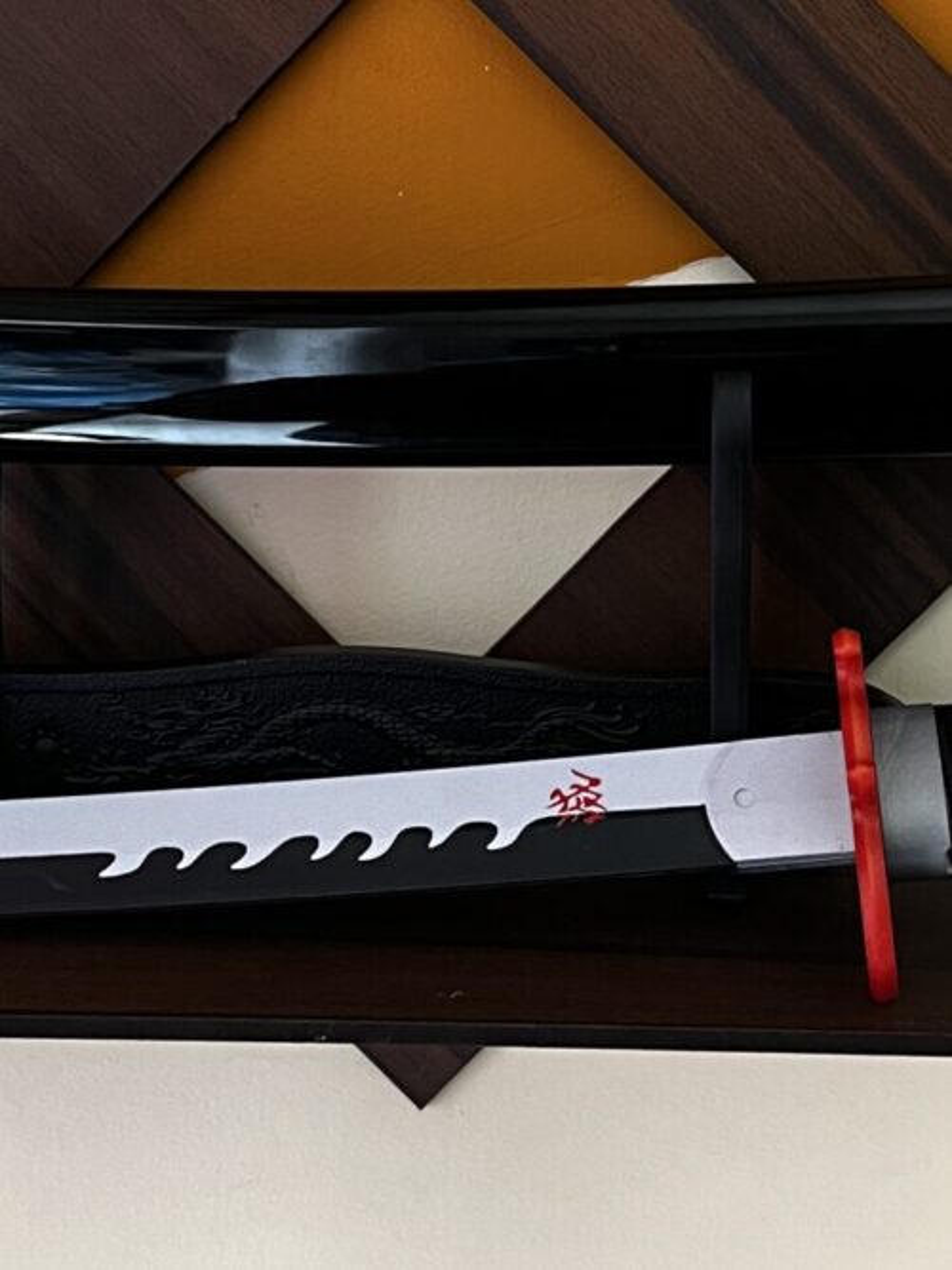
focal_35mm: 26
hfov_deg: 53.0
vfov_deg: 67.3
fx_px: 954
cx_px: 476
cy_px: 635
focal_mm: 5.1
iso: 250
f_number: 1.6
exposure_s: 1/60
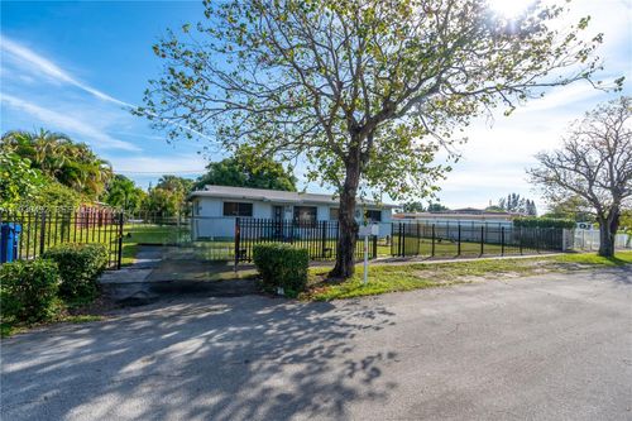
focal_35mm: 16
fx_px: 281
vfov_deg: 73.7
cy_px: 210
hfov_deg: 96.8
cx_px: 316
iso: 100
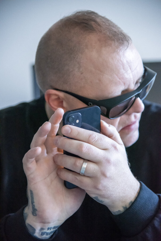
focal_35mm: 105
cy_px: 120
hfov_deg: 13.0
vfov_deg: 19.5
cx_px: 80
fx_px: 704
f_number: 4
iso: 6400
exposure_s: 1/100
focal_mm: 105
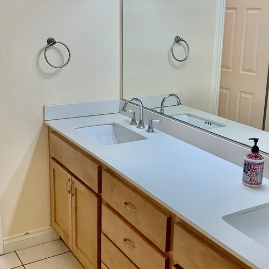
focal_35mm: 47
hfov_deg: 36.0
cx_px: 142
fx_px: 413
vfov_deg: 36.0
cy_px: 123
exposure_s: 1/120
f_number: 1.8
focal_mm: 4.25
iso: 80
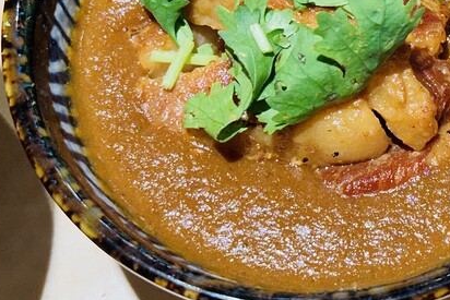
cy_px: 4
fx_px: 1288
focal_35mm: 103
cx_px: 325
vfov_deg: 13.1
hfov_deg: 19.7
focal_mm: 6.86
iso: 160
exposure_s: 1/120
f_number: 1.78
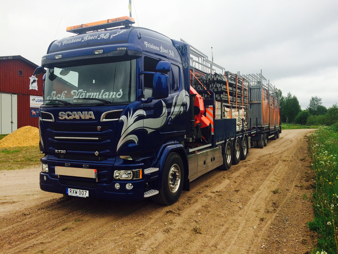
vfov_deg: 48.2
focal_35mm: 29
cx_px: 169
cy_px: 127
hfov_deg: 61.7
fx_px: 283
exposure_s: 1/547
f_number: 2.2
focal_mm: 4.15
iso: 32
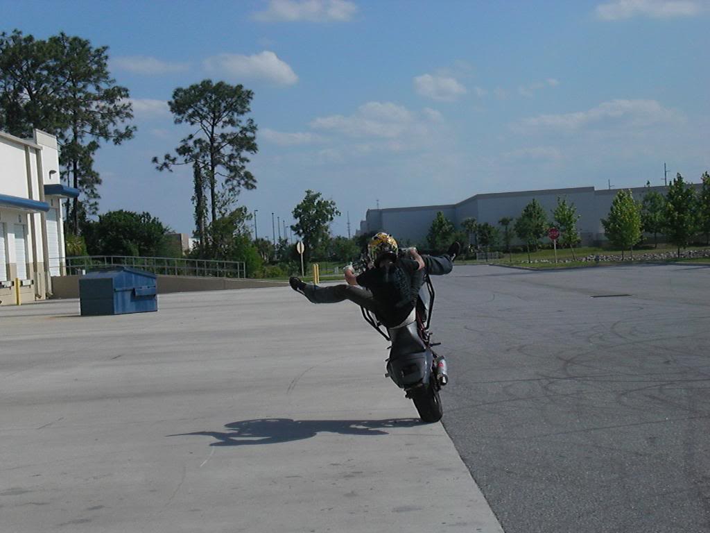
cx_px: 355
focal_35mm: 63
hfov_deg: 30.7
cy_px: 266
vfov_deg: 23.3
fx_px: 1292
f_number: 7.2
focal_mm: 10.4
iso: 200
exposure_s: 1/1250
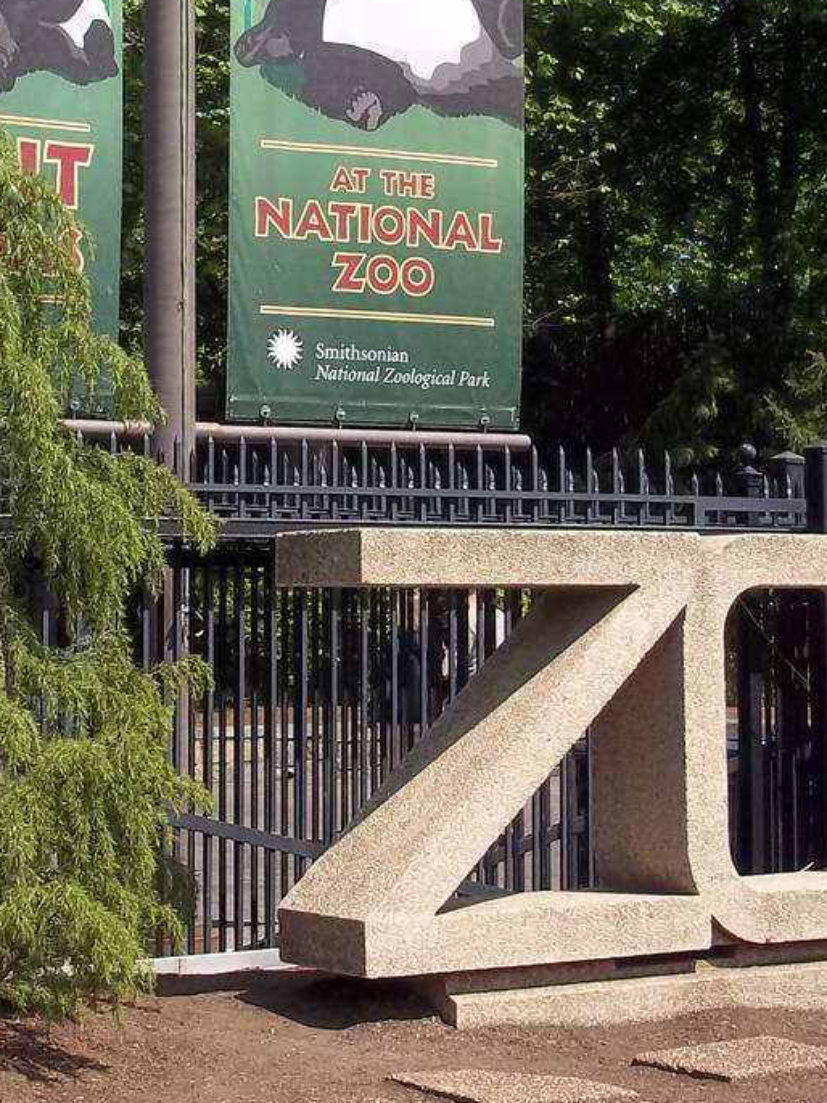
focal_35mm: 84
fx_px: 2677
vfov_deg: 23.1
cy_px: 310
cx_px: 381
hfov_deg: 17.6
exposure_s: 1/160
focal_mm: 6.5
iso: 80
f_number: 8
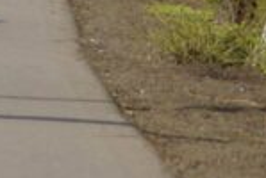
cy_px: -133
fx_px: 8921
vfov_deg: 1.1
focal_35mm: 1205
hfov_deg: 1.7
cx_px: -189
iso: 100
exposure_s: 1/400
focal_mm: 200
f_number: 5.6
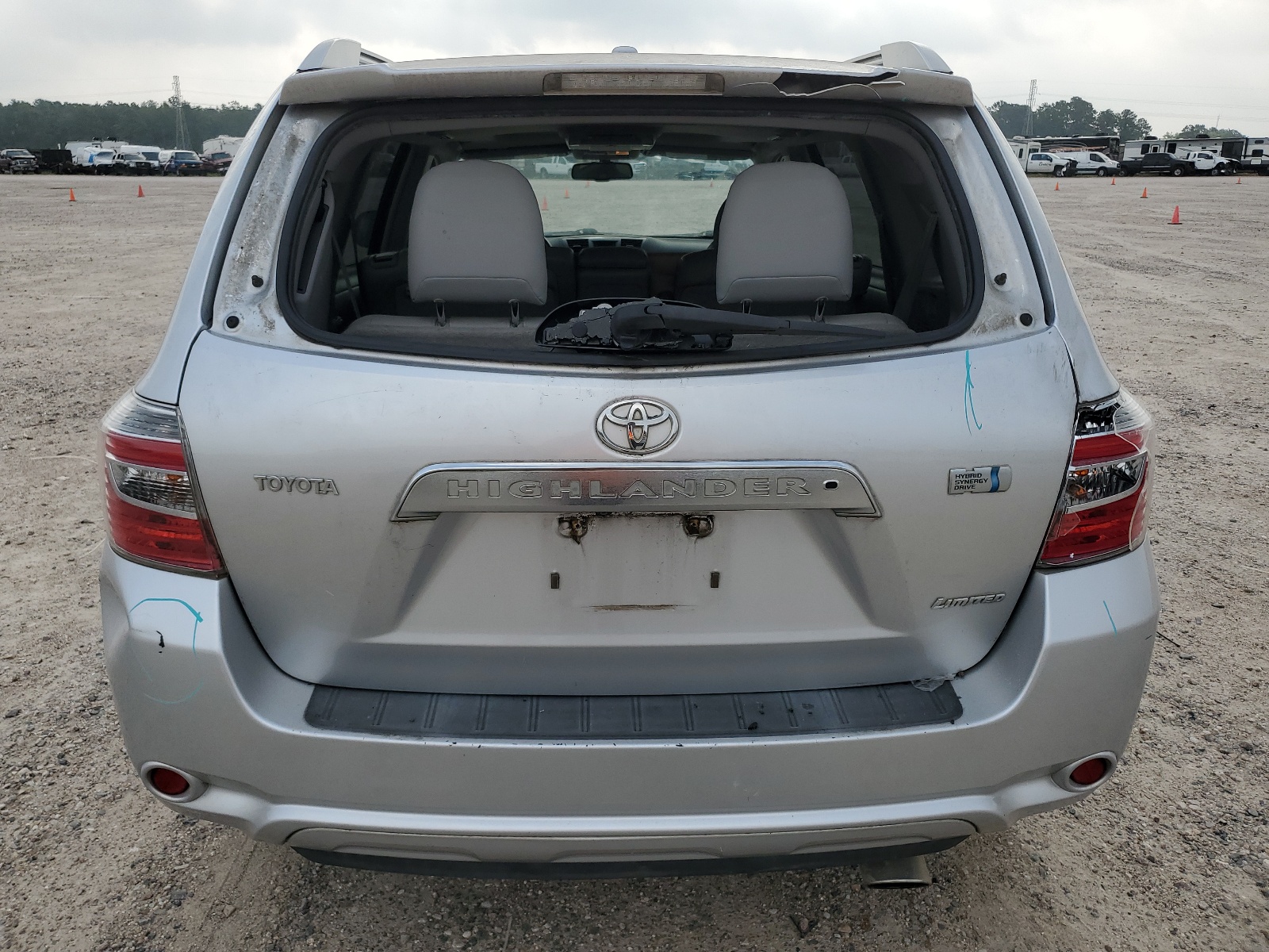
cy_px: 476
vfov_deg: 53.1
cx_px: 634
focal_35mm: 26
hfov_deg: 67.3
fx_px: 953
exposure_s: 1/2500
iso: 50
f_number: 1.5
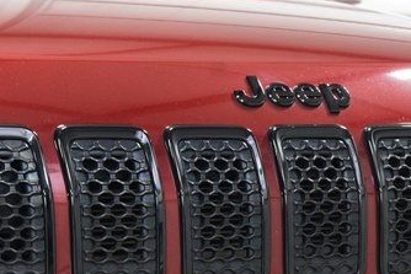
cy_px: 180
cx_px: 315
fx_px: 1804
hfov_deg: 13.0
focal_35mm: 158
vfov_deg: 8.7
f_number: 6.3
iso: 1000
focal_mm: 55
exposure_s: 1/15
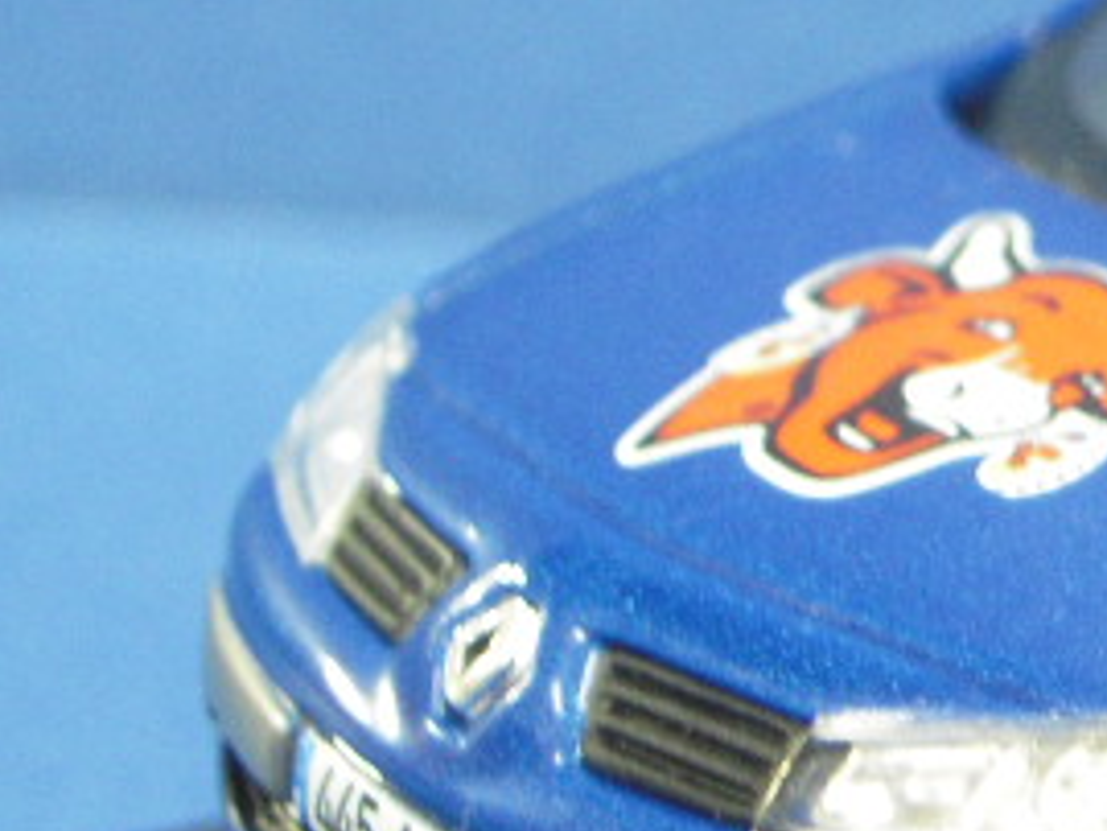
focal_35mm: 171
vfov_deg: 8.7
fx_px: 5471
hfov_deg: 11.0
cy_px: 358
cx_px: 1774
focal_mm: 8.1
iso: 400
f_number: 3.3
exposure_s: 1/13
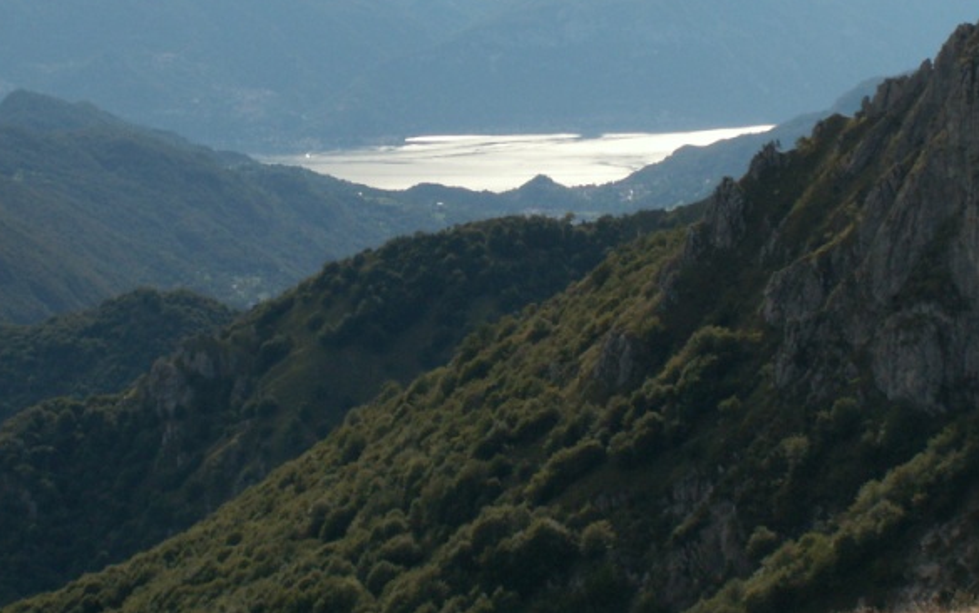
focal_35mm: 115
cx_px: 512
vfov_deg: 11.4
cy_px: 111
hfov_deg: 18.1
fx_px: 3069
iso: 50
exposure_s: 1/160
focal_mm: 10.39
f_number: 7.1
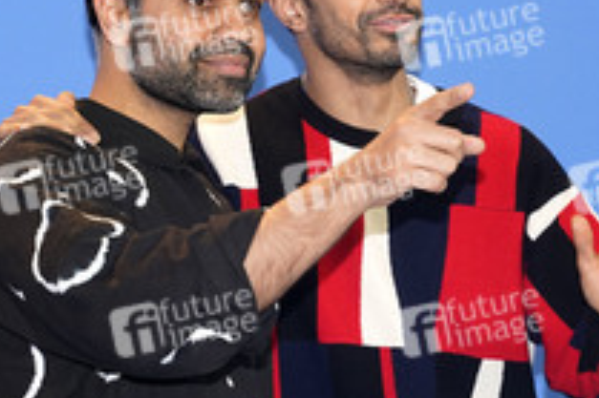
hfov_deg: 12.7
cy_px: 252
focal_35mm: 162
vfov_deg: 8.5
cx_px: 394
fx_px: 2693
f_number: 5.6
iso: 1600
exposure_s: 1/160
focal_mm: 75
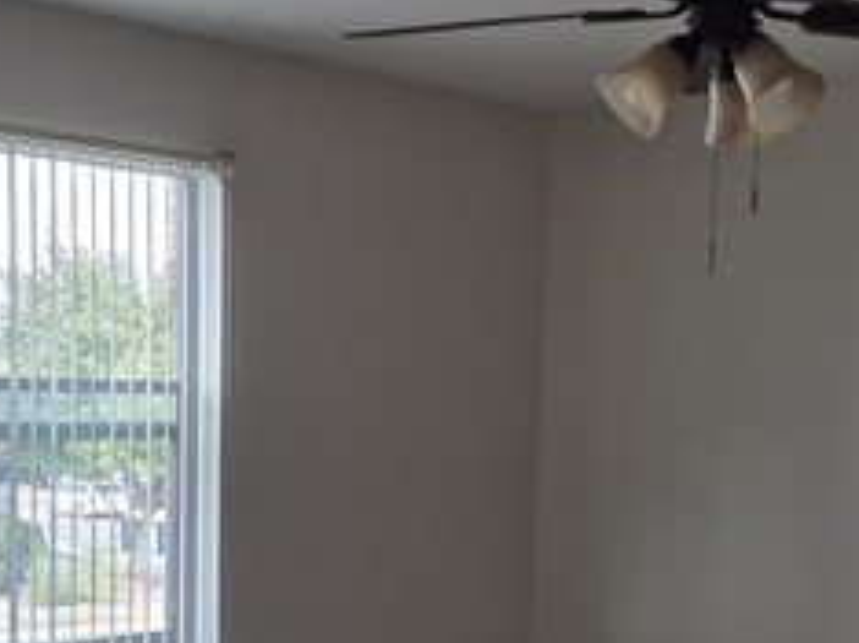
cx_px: 529
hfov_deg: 30.6
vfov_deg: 23.0
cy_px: 485
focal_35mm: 63
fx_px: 1562
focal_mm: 5.4
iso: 80
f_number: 1.8
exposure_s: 1/180
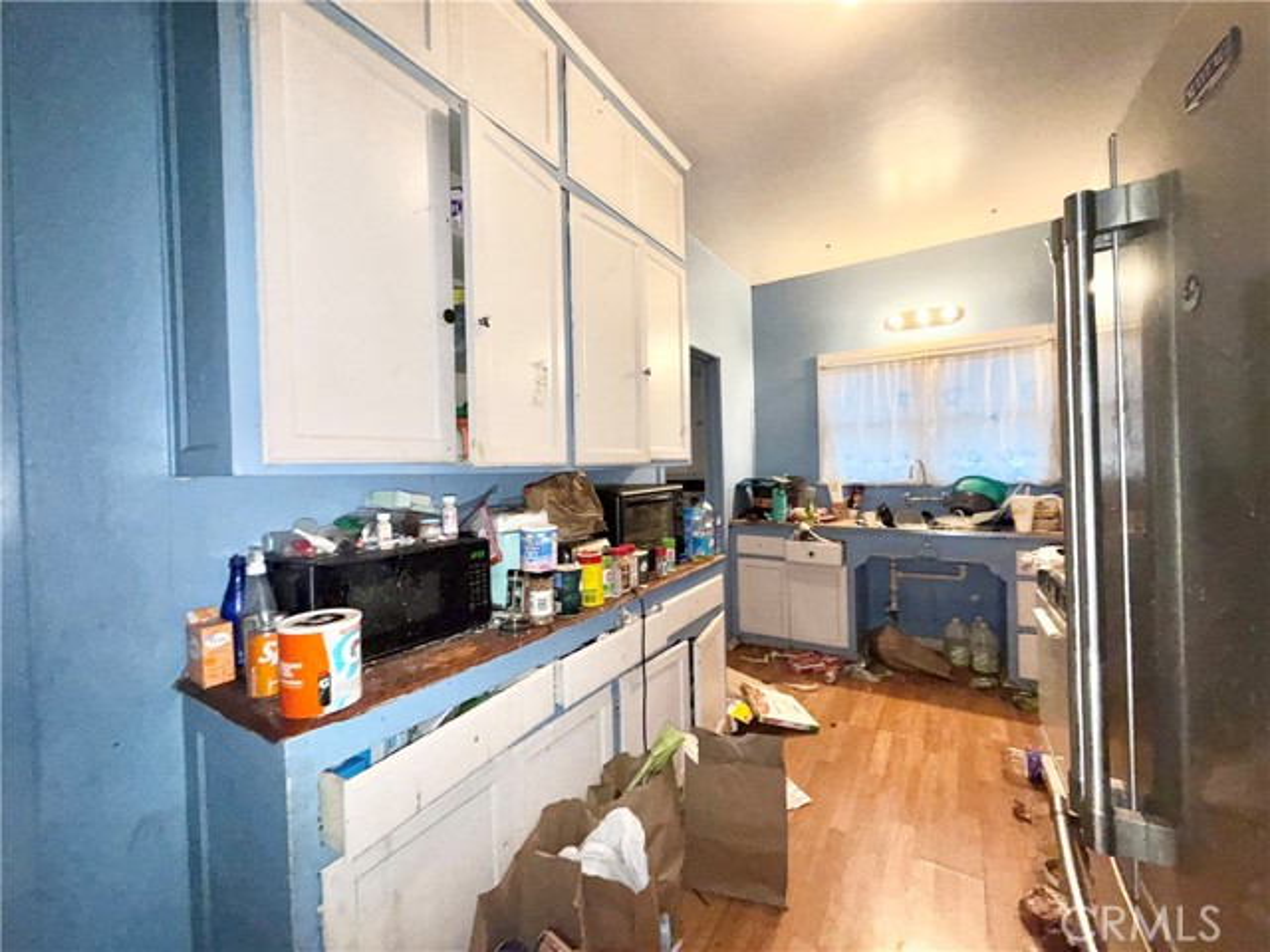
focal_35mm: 14
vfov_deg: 85.7
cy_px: 476
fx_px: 514
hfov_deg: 102.1
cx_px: 635
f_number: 2.2
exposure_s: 1/60
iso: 100
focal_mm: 2.22
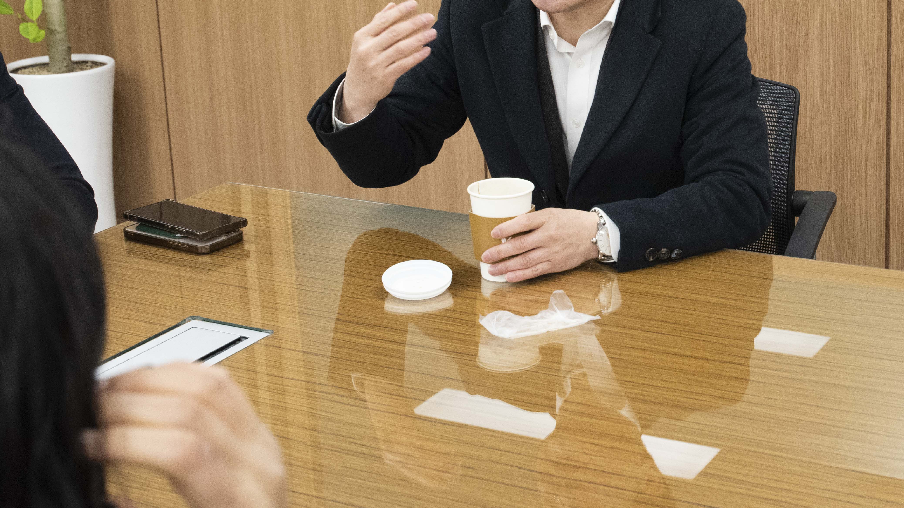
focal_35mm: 64
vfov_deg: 18.6
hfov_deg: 32.4
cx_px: 652
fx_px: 1534
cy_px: 67
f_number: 7.1
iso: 3200
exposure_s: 1/160
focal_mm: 35
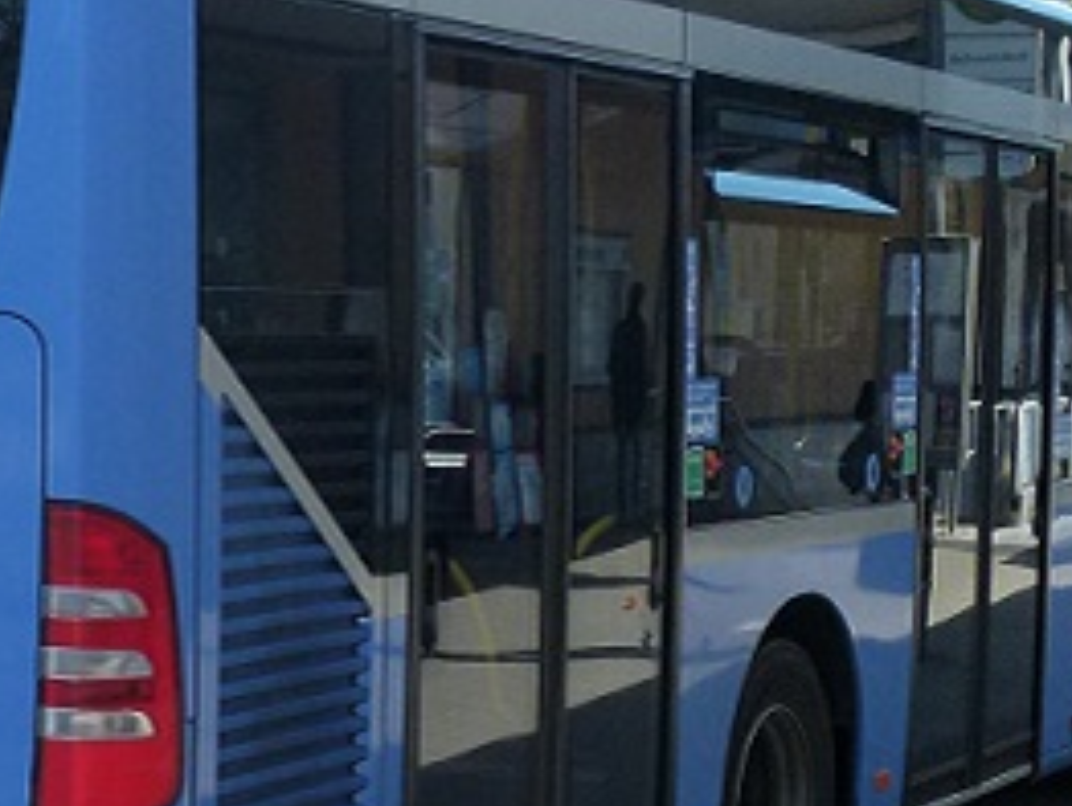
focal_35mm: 83
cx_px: 282
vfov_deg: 17.8
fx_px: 2573
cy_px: 413
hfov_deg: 23.3
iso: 160
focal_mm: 6.2
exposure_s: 1/320
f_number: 4
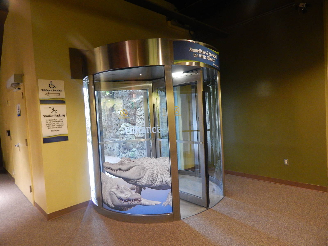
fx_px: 218
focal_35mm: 23
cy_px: 123
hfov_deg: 73.9
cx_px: 164
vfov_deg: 58.9
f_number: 3
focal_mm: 4
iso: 500
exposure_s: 1/8
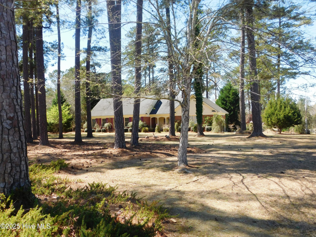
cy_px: 118
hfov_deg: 60.0
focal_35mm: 30
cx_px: 158
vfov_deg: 46.8
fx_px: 274
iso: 125
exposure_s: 1/500
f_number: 3.2
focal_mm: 5.3
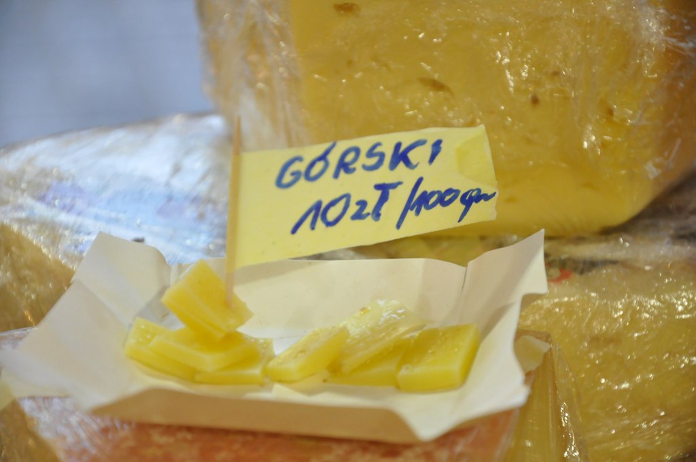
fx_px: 3041
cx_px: 348
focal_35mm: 158
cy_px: 231
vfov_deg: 8.7
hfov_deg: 13.1
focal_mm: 105
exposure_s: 1/40
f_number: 5.6
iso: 2000
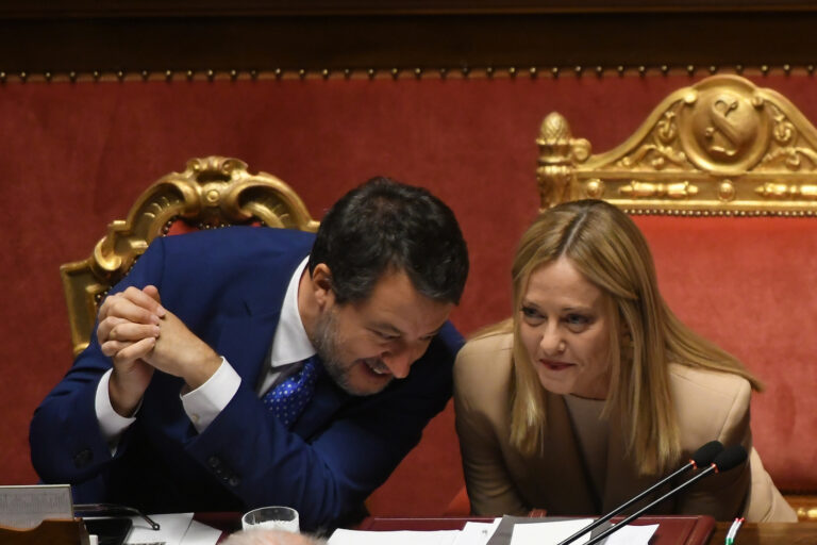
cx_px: 408
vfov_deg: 4.6
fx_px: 6808
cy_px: 272
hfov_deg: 6.9
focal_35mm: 300
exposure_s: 1/200
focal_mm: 200
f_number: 2.8
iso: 2500
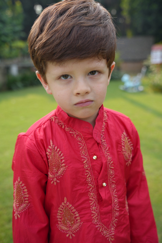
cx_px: 81
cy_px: 122
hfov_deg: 33.9
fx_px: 266
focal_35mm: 39
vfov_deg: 49.1
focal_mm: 39.4
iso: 100
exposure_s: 1/200
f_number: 4
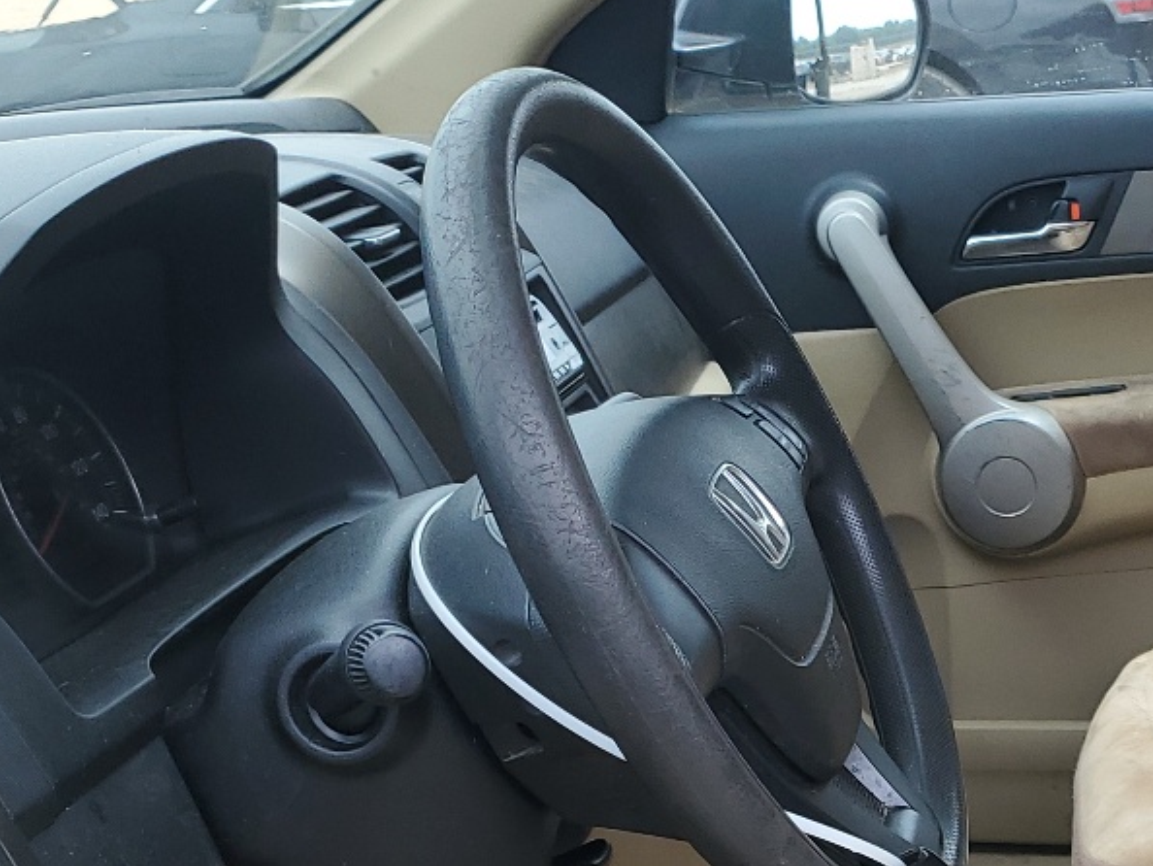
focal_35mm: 70
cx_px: 1007
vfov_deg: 19.6
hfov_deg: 26.9
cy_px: 1070
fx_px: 2333
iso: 50
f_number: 1.5
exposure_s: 1/588
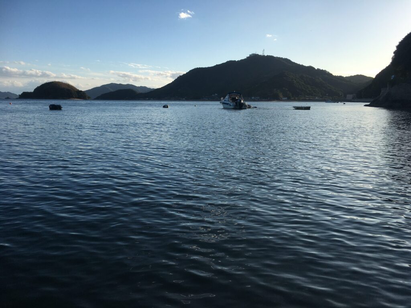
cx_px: 206
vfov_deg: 48.2
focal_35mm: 29
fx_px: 344
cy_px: 154
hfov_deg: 61.7
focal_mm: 4.15
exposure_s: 1/1672
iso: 25
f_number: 2.2
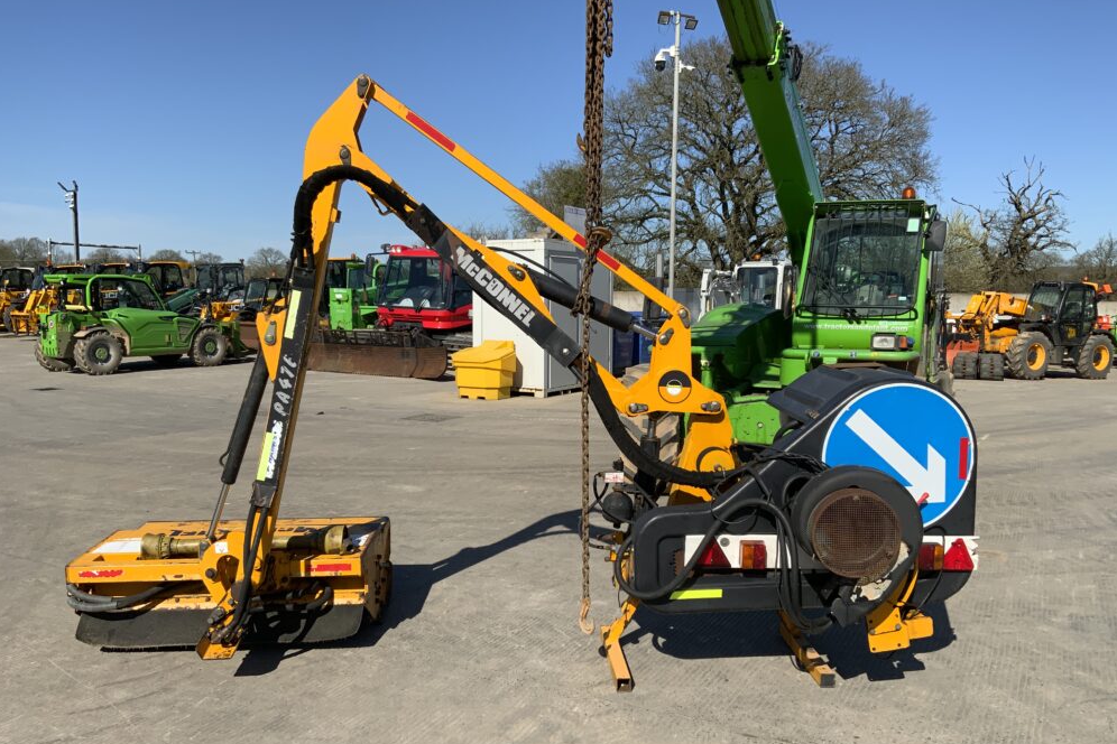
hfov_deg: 60.3
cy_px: 401
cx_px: 567
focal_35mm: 31
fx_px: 962
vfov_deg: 42.3
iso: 20
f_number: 1.8
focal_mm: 3
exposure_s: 1/2427
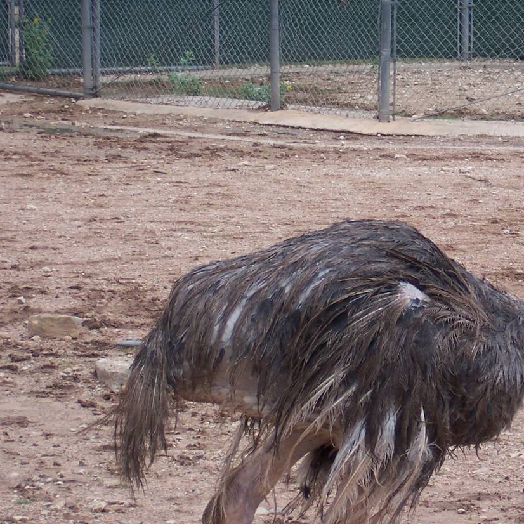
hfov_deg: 7.7
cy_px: 157
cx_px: 454
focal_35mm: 226
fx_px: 3871
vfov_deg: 7.7
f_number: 4.8
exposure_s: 1/250
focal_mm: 22
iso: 80
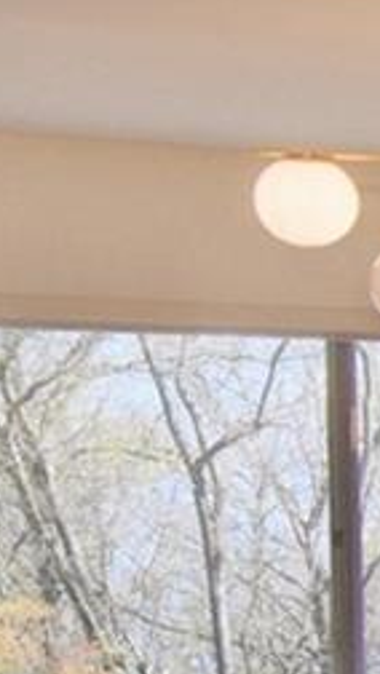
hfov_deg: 5.8
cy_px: 596
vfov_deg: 15.2
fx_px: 2509
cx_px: 1951
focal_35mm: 140
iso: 640
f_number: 8
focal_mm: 11
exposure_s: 1/40
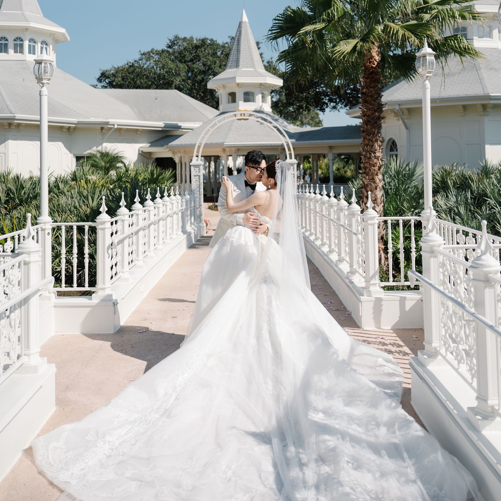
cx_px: 249
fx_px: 589
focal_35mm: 36
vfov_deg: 45.0
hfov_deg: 46.0
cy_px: 149
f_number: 2
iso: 100
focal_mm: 28
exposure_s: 1/4000
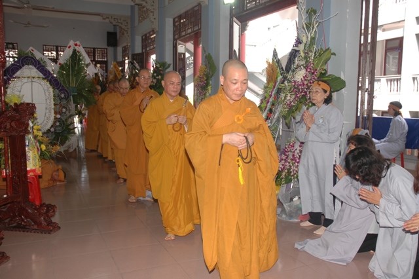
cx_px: 210
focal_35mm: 33
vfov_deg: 39.9
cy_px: 140
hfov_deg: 57.2
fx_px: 384
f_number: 4
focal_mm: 22
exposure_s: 1/60
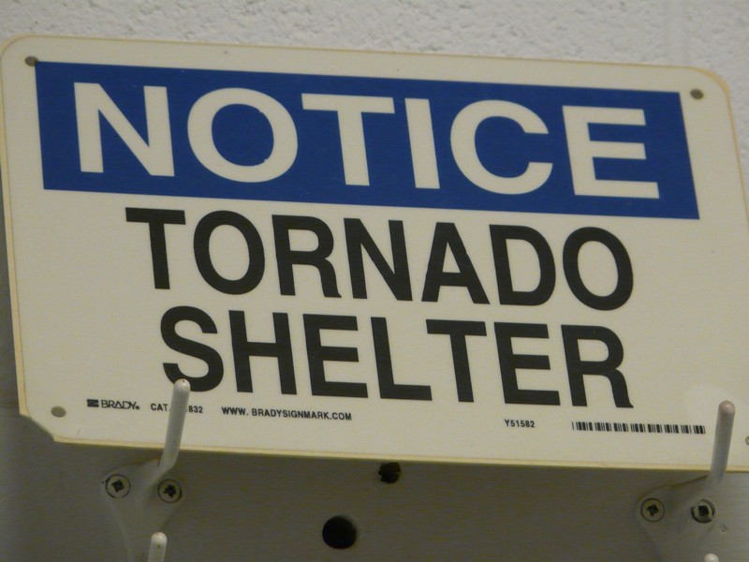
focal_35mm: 309
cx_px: 374
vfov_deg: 4.8
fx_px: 6686
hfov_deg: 6.4
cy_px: 281
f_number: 3.6
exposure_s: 1/80
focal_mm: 50.7
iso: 400
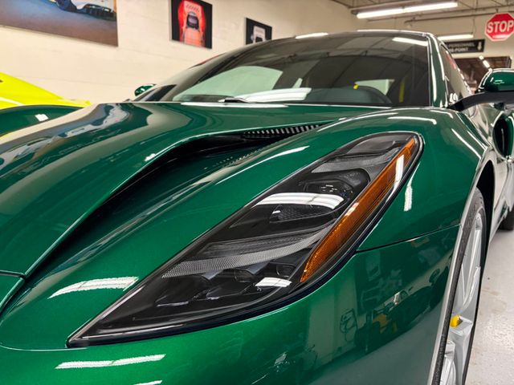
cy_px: 192
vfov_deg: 53.1
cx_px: 257
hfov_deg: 67.3
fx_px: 386
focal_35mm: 26
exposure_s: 1/40
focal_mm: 5.96
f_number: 1.6
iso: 400
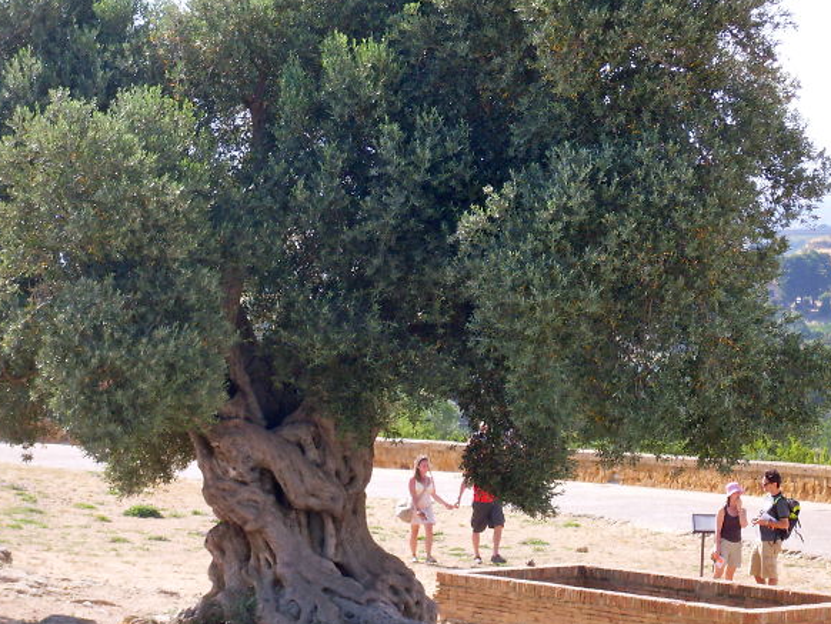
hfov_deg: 14.4
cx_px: 387
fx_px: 3290
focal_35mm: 137
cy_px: 263
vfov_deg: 10.8
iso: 80
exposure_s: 1/180
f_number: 5.2
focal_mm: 18.9
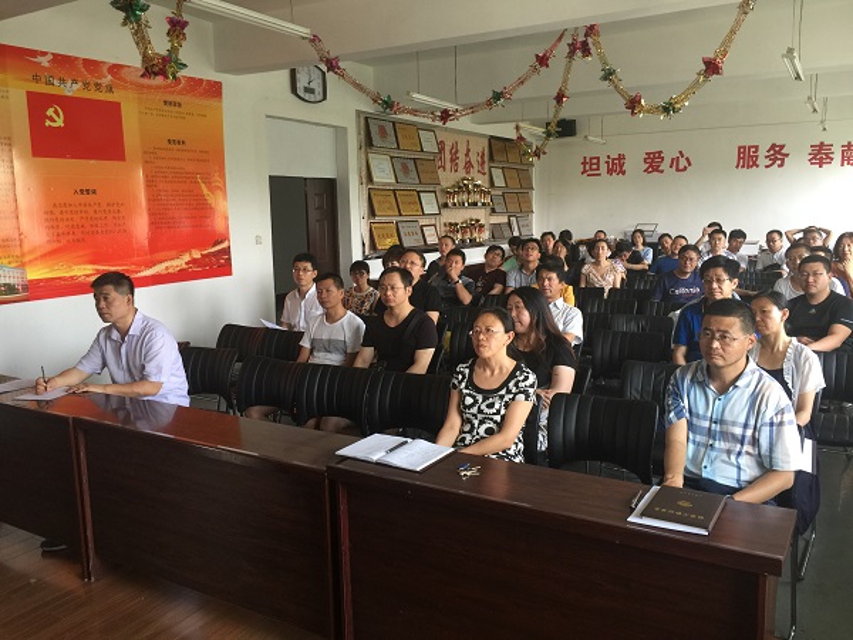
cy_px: 320
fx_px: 715
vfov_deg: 48.2
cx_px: 426
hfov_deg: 61.7
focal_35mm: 29
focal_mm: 4.15
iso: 40
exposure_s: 1/17
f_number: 2.2
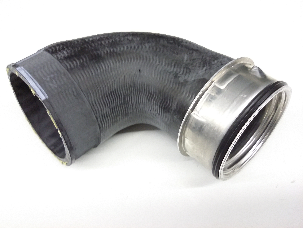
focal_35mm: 32
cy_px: 114
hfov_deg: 56.8
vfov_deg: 44.2
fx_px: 280
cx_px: 152
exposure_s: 1/15
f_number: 2.4
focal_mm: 3.4
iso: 320
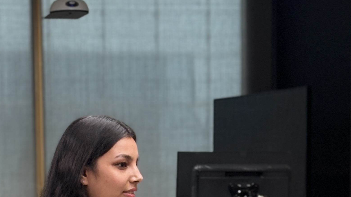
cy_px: 258
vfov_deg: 8.2
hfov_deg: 14.7
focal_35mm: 146
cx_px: 121
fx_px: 1359
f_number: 1.6
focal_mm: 5.96
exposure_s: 1/50
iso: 100
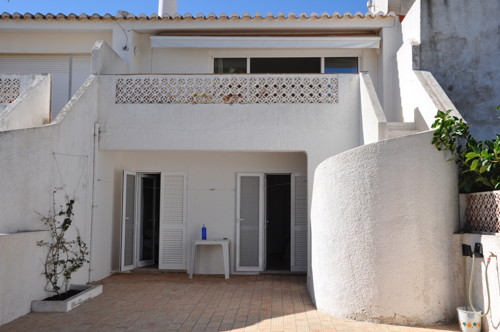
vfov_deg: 34.1
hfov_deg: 49.6
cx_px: 250
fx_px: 541
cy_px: 166
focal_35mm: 39
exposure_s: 1/200
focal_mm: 26
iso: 200
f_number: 14
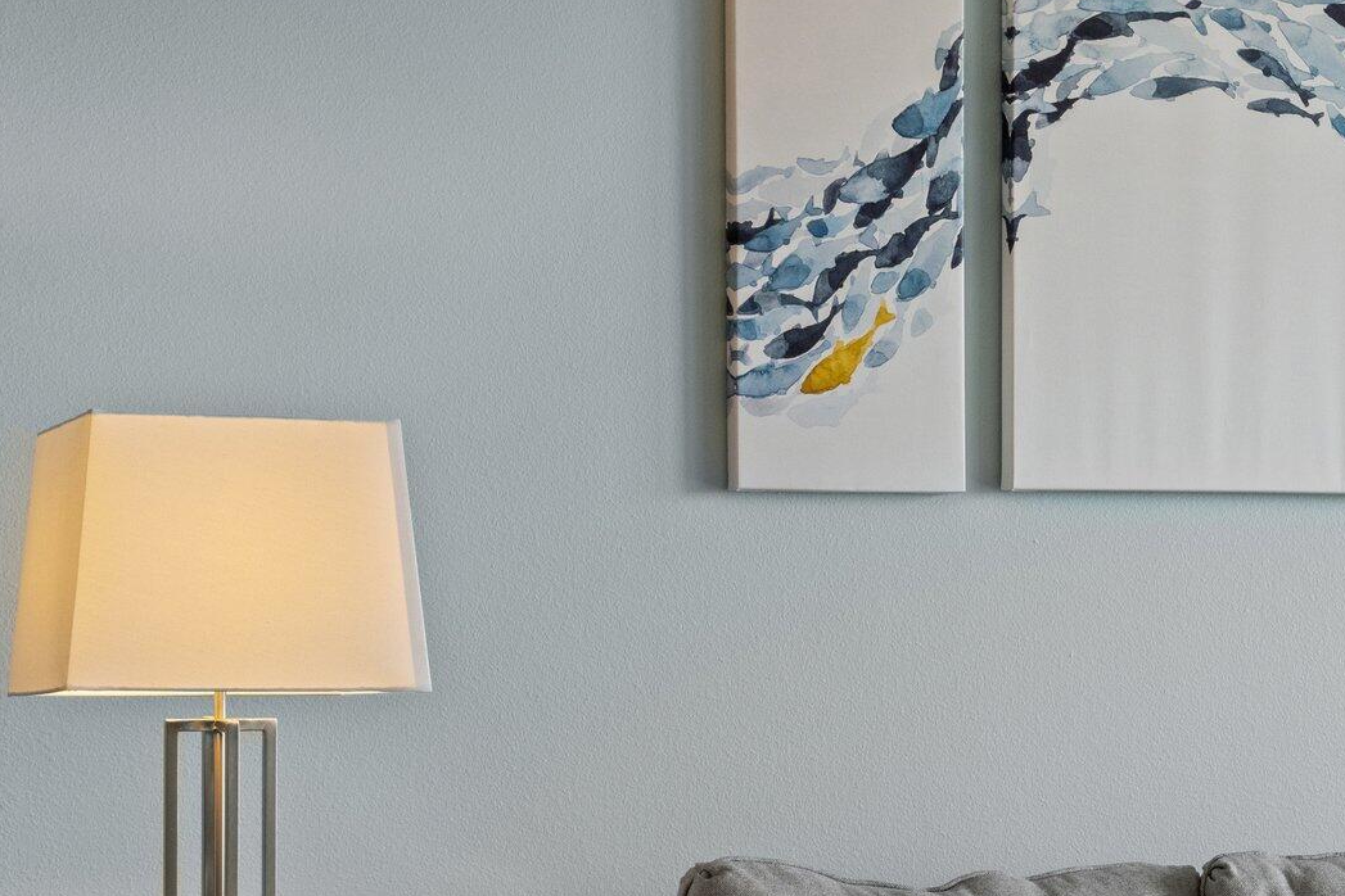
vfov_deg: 15.5
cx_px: 1291
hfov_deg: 22.4
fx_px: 3288
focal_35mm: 88
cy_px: 614
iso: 400
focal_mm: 30
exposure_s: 1/15
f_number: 9
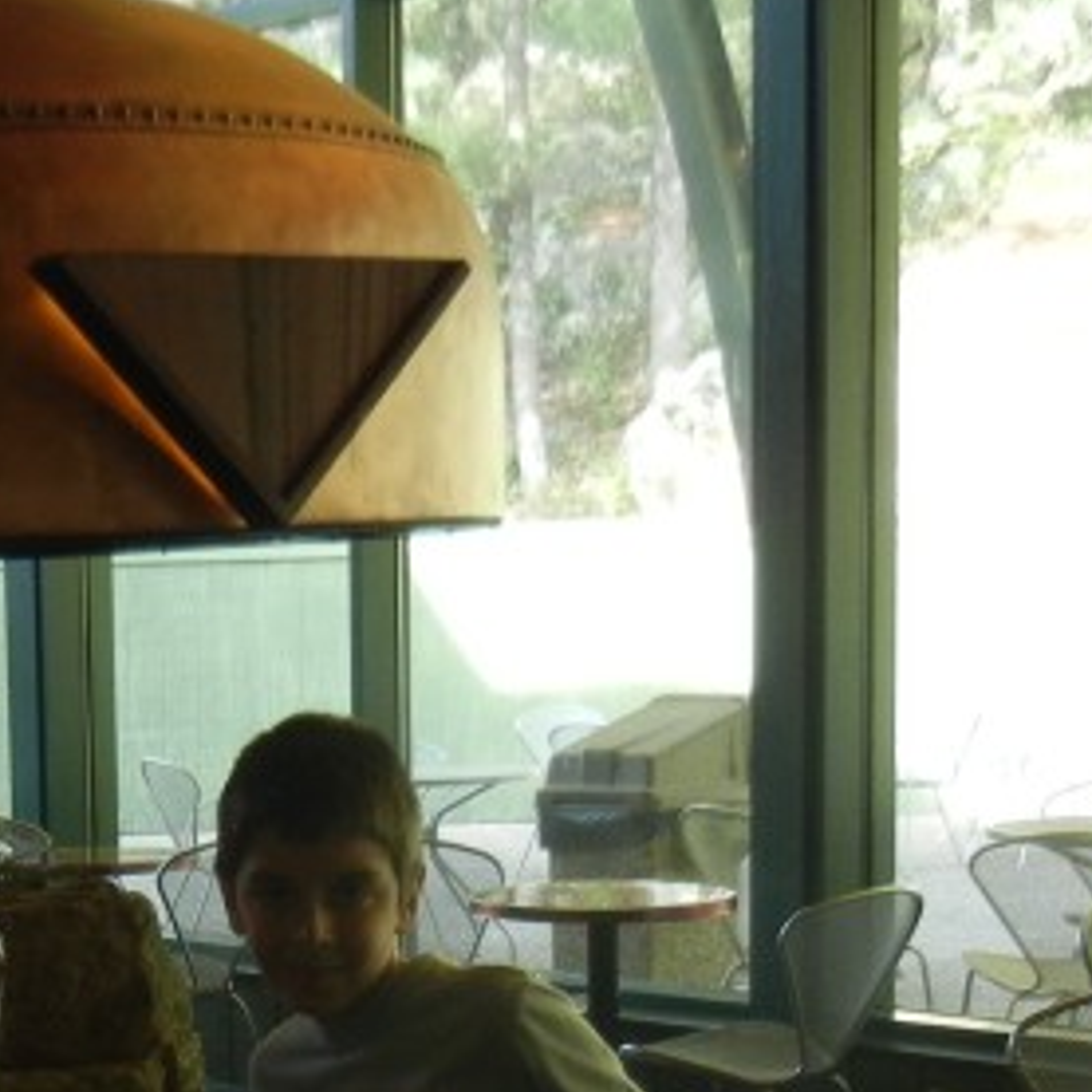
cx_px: 16
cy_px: 1060
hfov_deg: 17.4
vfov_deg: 17.4
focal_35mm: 98
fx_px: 3498
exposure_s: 1/60.2
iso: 237
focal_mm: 5.4
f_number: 3.5
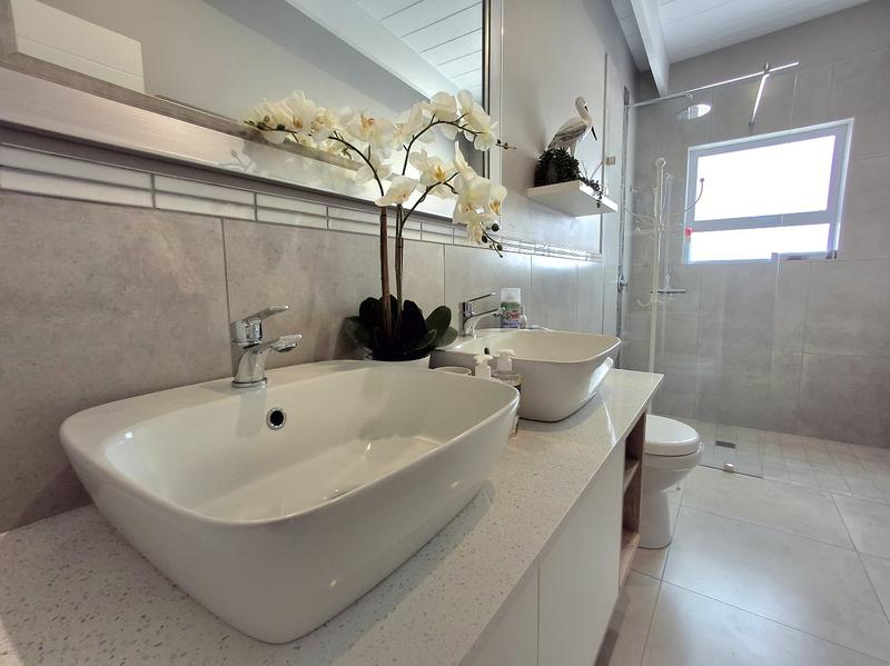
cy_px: 333
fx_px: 411
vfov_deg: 78.0
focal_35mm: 16
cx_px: 445
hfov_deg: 94.5
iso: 50
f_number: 2.2
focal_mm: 1.64
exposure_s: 1/60.2
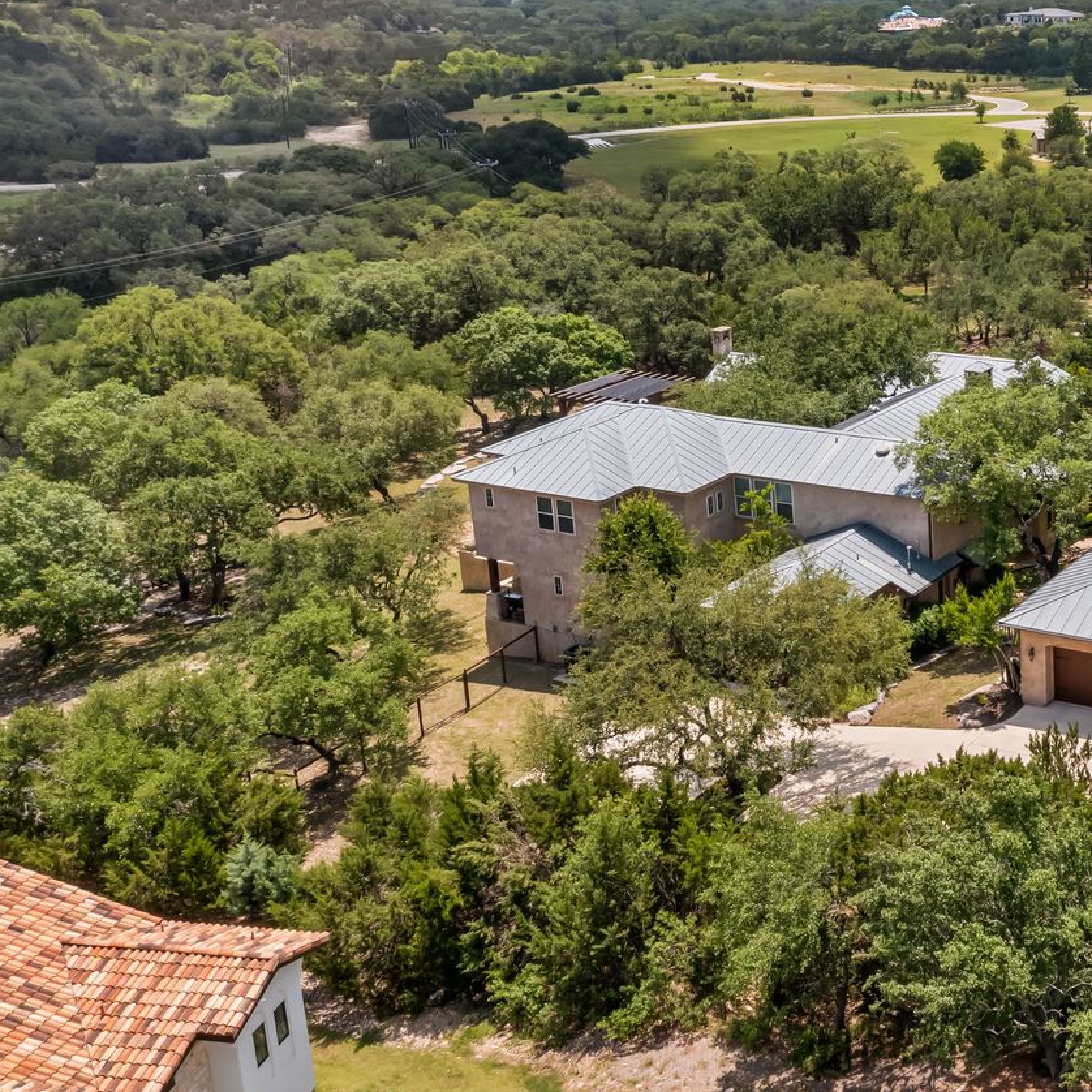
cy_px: 417
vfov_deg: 36.6
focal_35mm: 46
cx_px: 1027
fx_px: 1642
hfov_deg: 34.3
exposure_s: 1/320
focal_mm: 10.26
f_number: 7.1
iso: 100
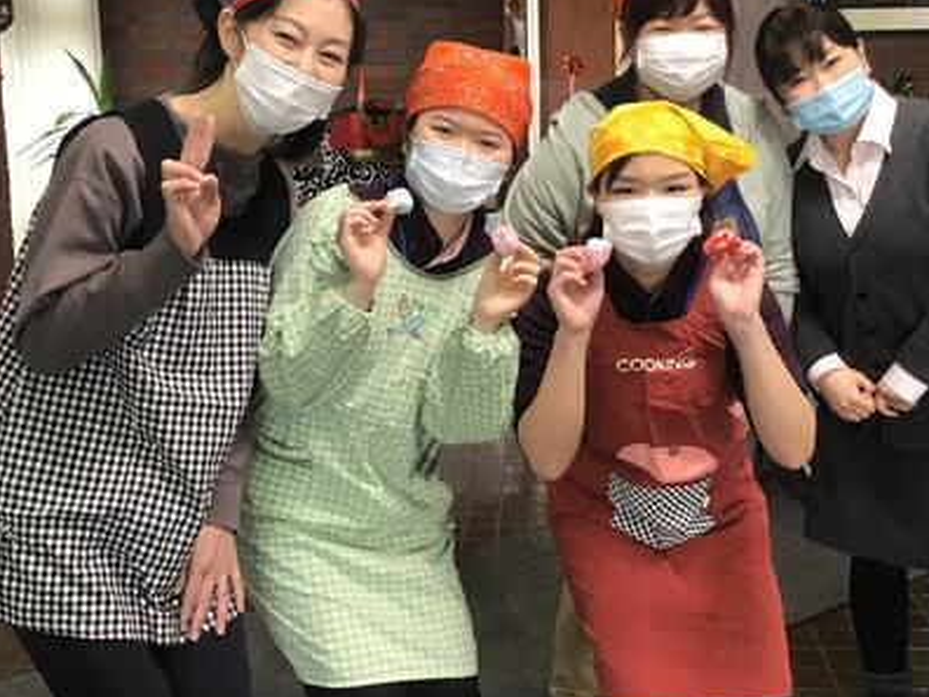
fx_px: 1261
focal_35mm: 47
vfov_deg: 30.7
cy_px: 239
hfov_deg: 40.4
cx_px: 490
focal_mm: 3.3
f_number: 2.4
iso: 80
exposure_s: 1/30
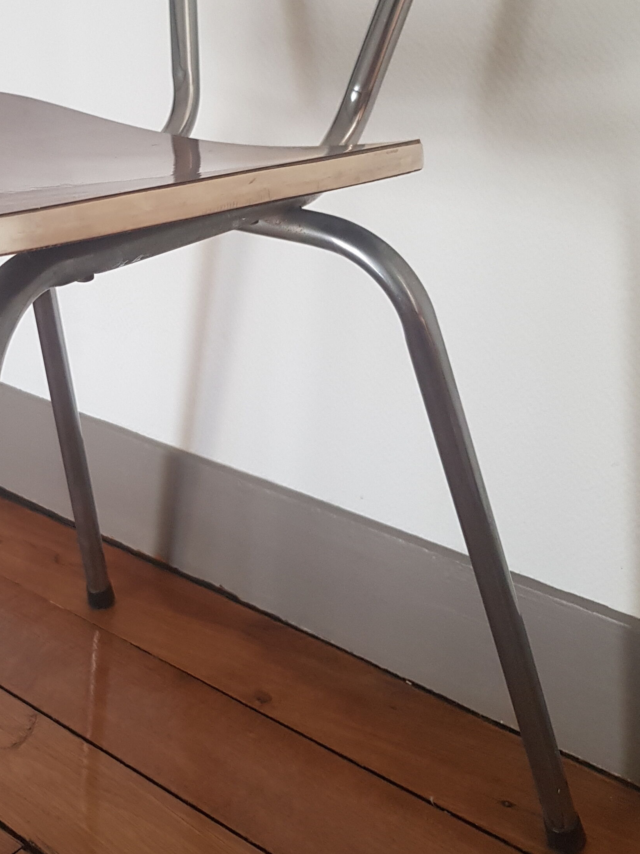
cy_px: 294
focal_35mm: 48
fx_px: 1183
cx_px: 120
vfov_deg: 39.3
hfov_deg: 29.5
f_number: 1.7
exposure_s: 1/60
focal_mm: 4.2
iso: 160
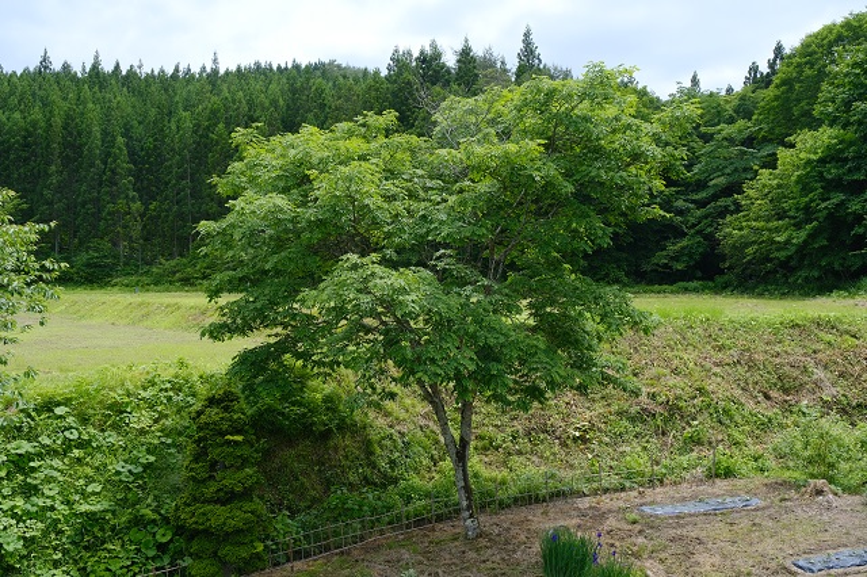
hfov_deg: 62.0
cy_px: 288
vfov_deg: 43.6
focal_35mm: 30
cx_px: 434
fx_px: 722
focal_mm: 20.2
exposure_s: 1/320
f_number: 7.1
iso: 320
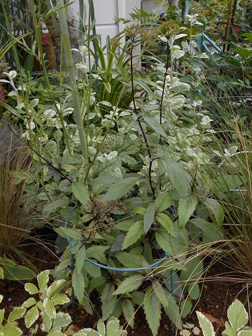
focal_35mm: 26
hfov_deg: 53.1
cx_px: 126
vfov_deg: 67.3
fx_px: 252
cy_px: 168
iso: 80
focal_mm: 4.7
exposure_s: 1/60
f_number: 3.4
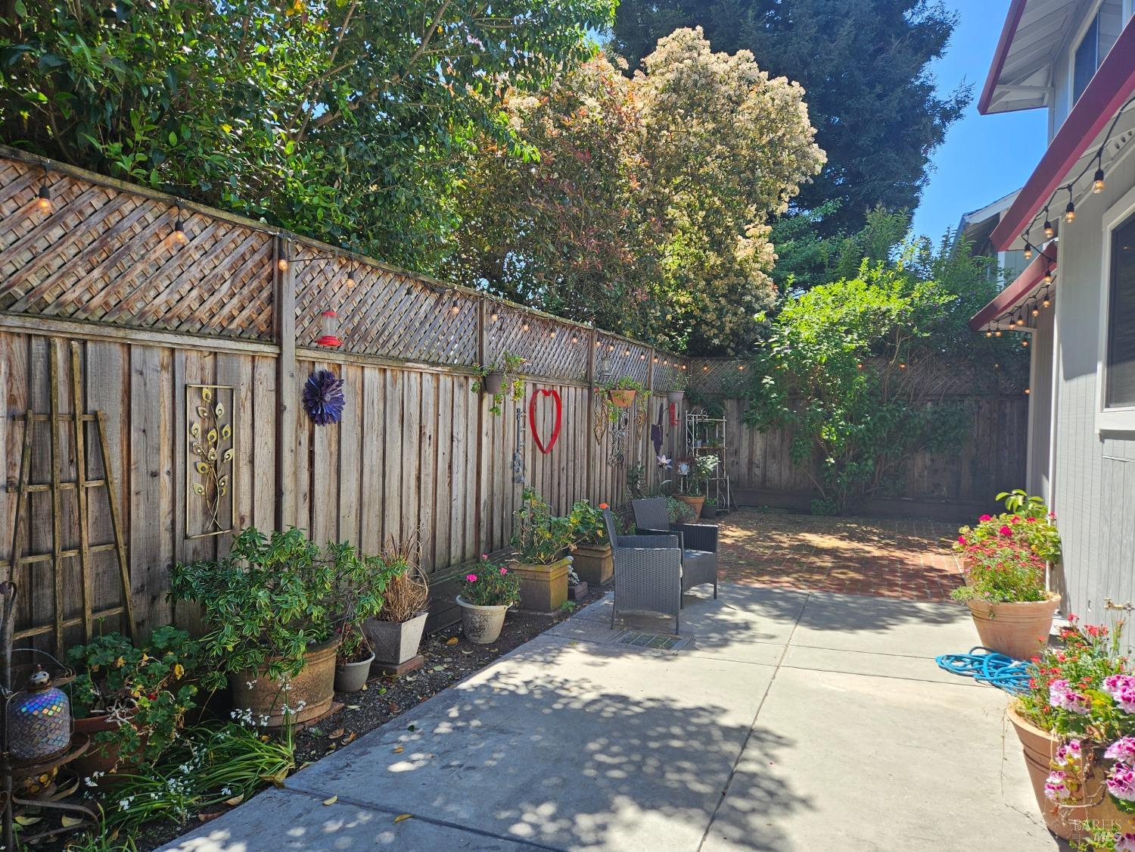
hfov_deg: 73.9
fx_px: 754
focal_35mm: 23
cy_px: 426
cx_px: 568
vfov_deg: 58.9
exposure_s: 1/445
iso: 25
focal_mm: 5.4
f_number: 1.8
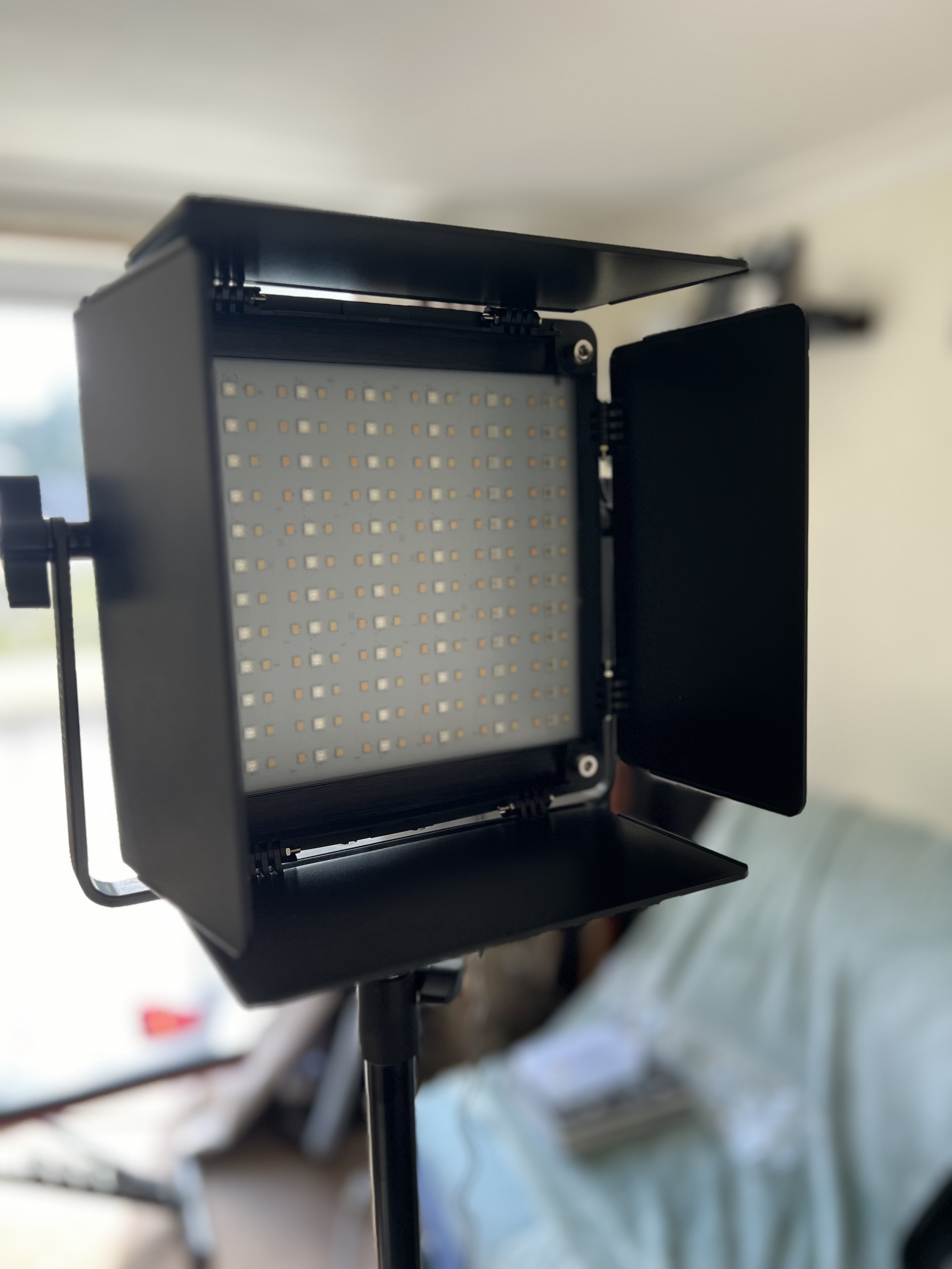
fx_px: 953
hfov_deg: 53.1
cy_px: 634
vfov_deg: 67.3
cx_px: 476
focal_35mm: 26
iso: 80
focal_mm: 5.7
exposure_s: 1/121
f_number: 1.5
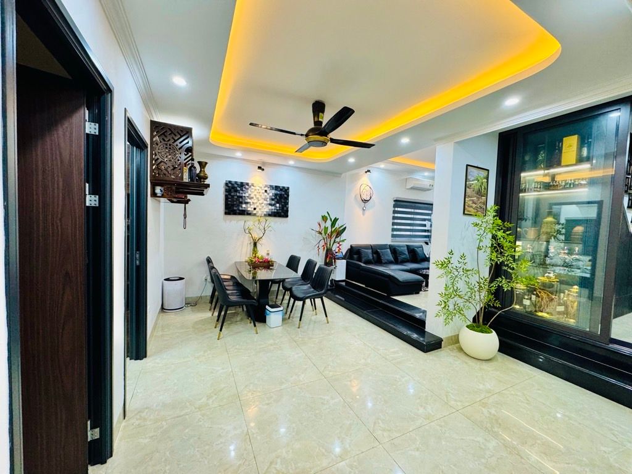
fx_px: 256
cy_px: 237
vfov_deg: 85.7
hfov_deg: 102.1
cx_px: 316
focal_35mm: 14
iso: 200
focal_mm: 2.22
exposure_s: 1/100
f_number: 2.2
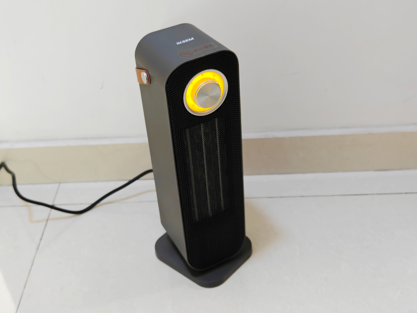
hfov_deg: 40.4
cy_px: 156
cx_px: 208
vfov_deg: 30.9
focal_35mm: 47
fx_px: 566
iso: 2500
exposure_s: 1/50
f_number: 1.8
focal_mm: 8.67
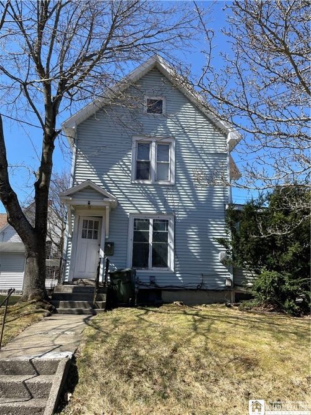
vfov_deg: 67.3
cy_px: 208
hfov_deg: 53.0
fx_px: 312
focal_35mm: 26
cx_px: 156
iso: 32
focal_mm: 4.2
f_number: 1.6
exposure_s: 1/1715
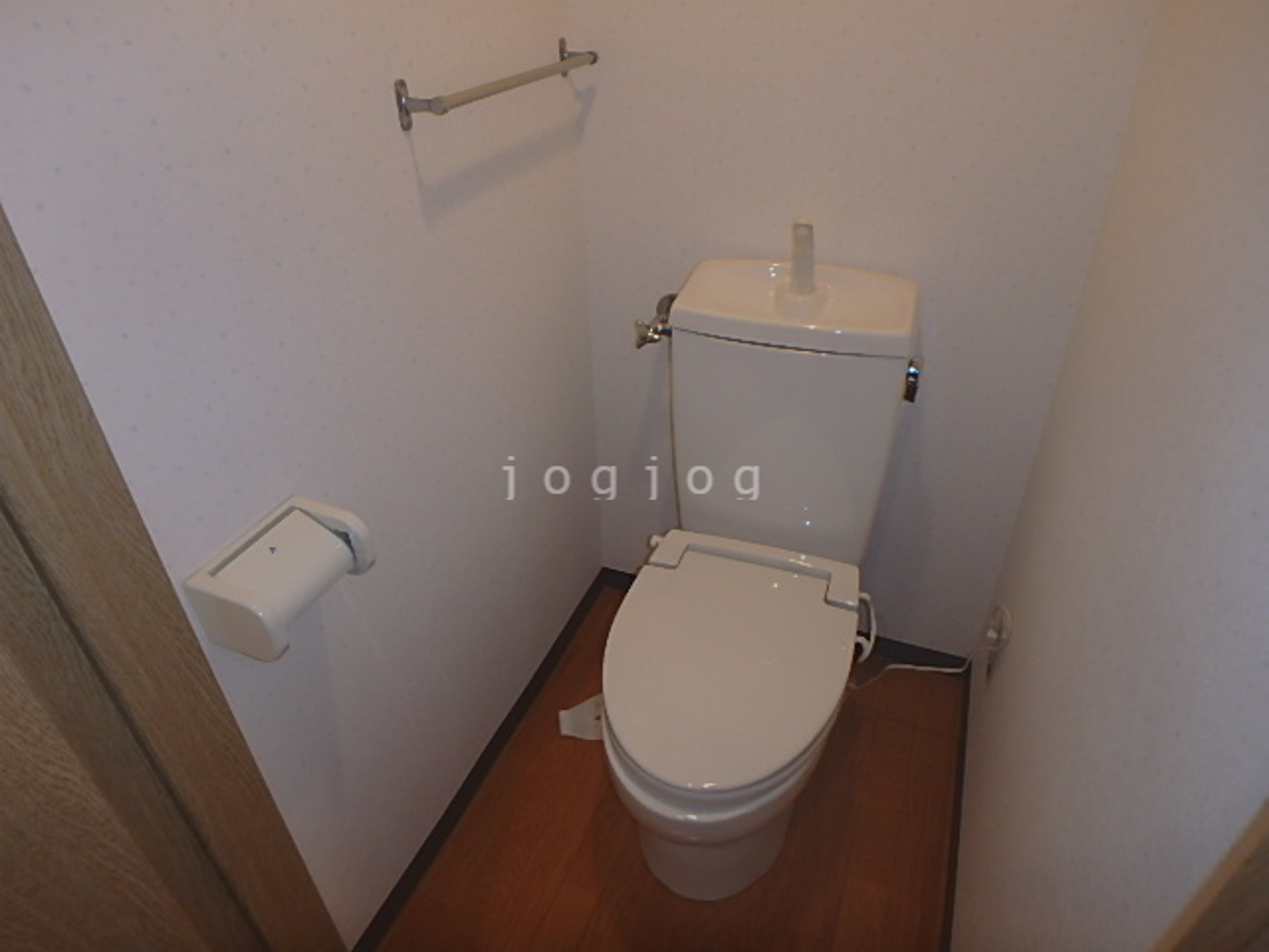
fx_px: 770
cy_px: 476
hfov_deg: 79.0
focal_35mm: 21
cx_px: 634
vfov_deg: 63.4
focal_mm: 3.7
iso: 200
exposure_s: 1/30
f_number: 3.5
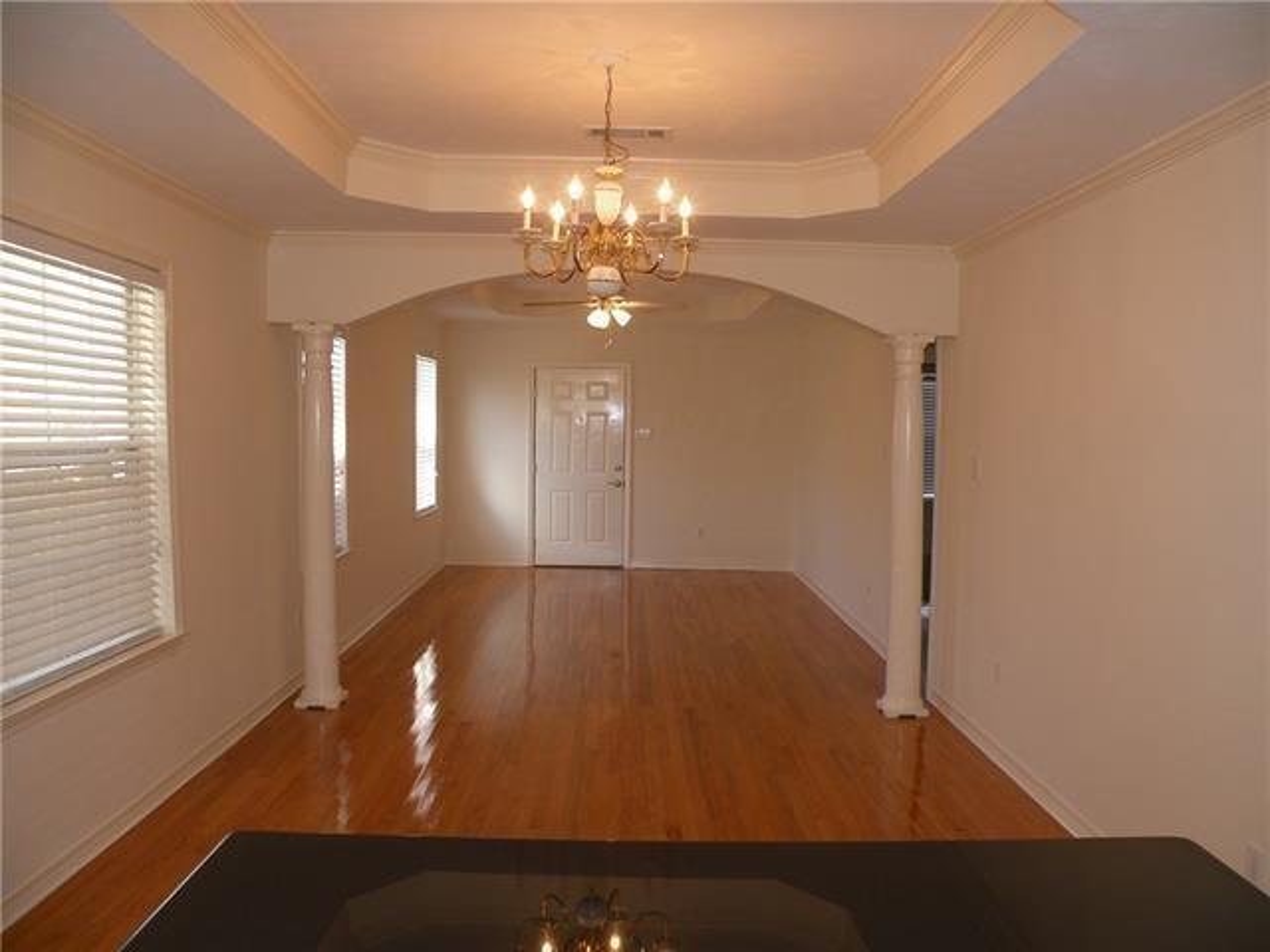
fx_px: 991
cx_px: 635
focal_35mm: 27
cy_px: 476
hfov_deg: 65.3
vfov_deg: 51.4
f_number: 2.8
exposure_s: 1/48.5
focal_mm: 4.7
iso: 64
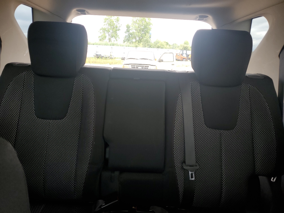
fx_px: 213
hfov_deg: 67.3
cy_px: 106
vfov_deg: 53.1
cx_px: 142
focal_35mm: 26
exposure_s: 1/120
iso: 61
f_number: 1.5
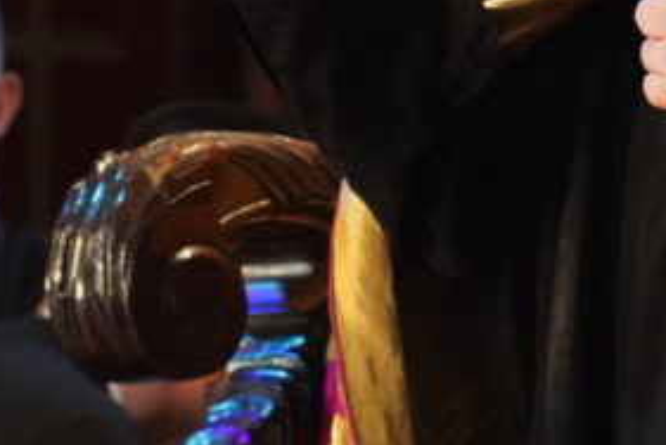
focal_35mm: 222
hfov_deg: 9.2
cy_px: 6
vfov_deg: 6.2
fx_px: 4111
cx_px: 630
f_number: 4
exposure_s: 1/80
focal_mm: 61
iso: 12800
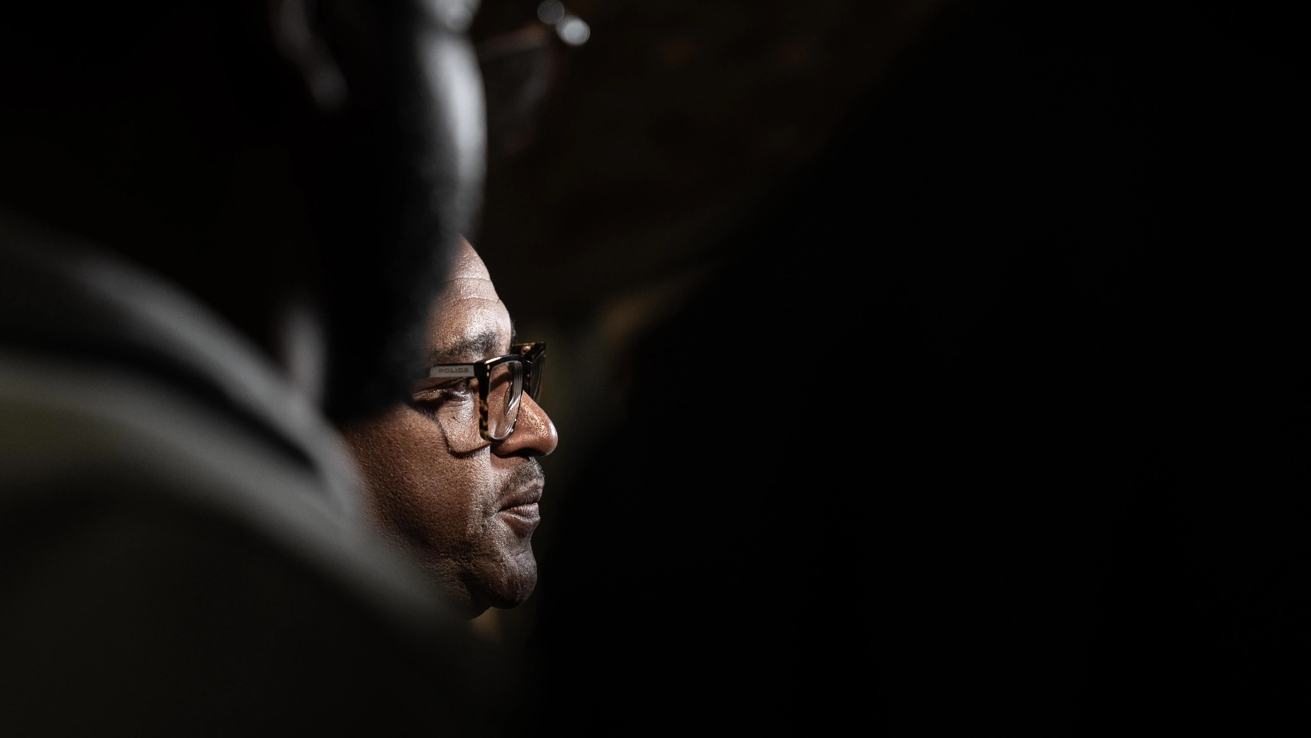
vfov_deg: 15.5
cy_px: 452
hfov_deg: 27.2
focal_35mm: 78
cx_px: 653
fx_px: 2711
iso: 1000
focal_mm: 64
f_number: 2.8
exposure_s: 1/200
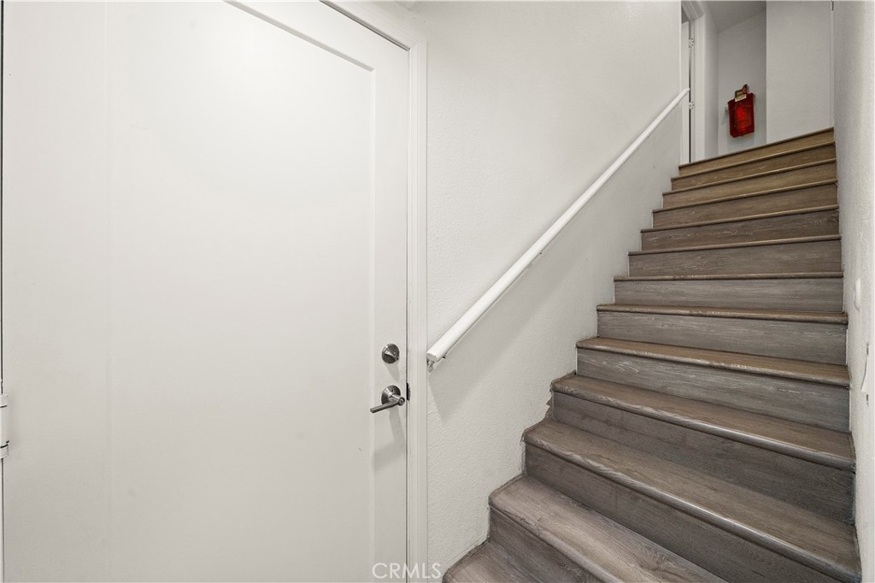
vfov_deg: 85.4
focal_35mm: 13
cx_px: 438
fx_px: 316
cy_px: 292
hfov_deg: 108.3
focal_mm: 13
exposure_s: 1/25
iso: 500
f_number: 8
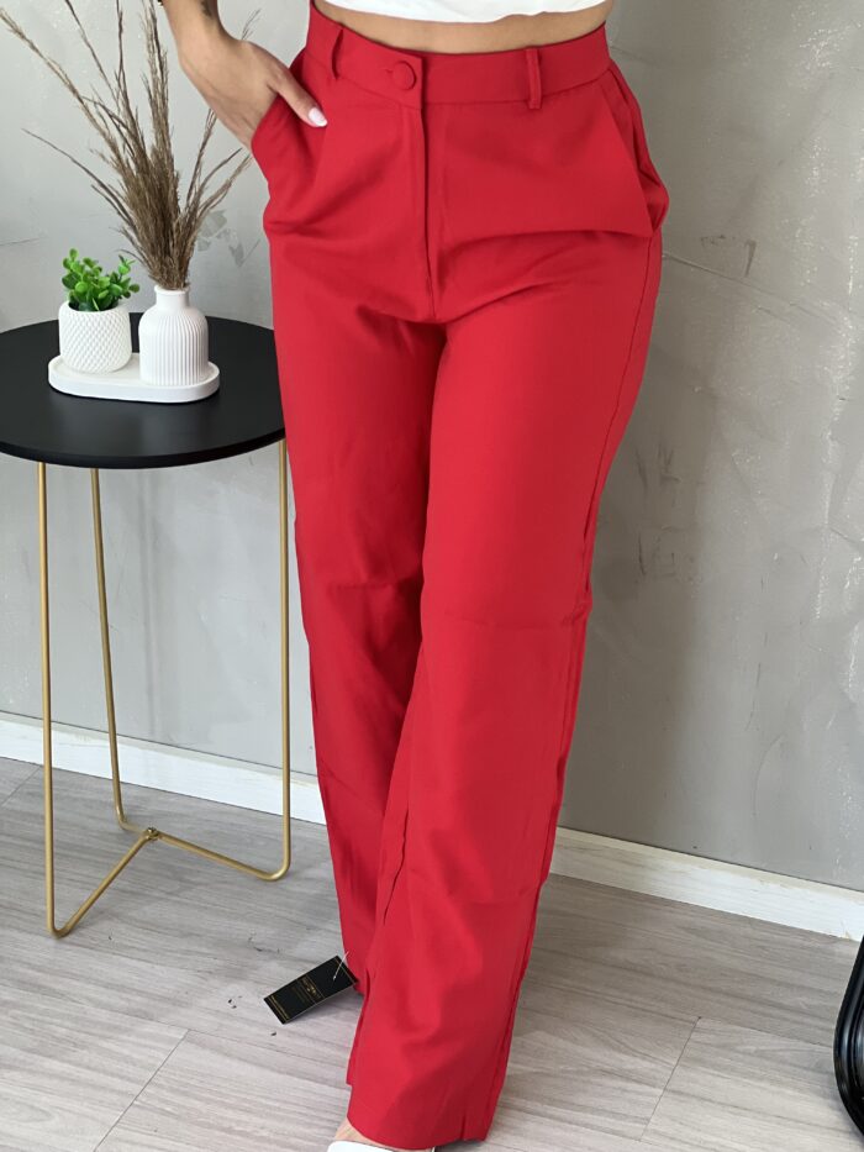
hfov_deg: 19.1
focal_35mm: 77
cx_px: 432
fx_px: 2562
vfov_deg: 25.3
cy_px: 576
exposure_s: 1/120
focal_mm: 9
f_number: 2.8
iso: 250
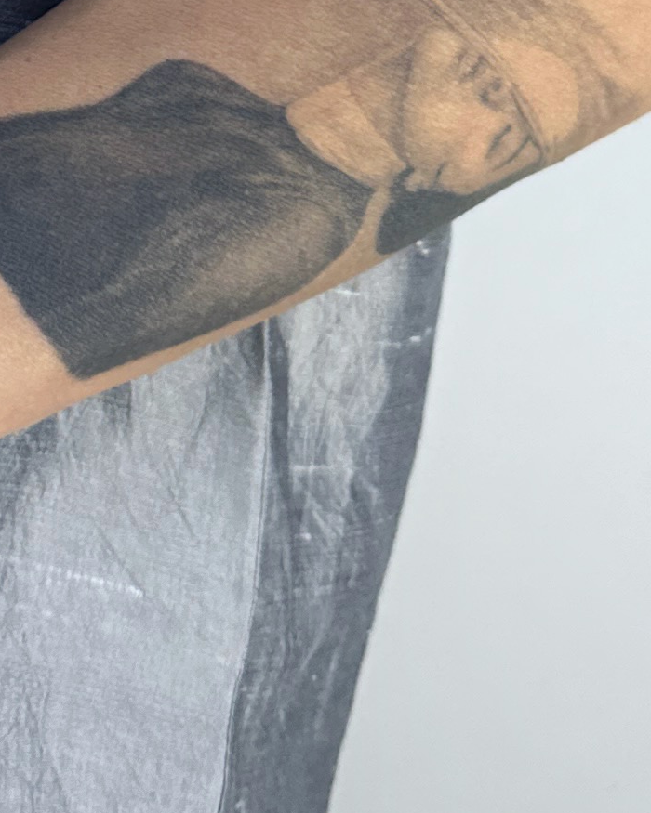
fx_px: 2601
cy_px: -527
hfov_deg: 13.9
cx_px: -129
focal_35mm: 108
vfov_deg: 15.8
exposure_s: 1/264
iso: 80
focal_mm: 6.86
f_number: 1.78
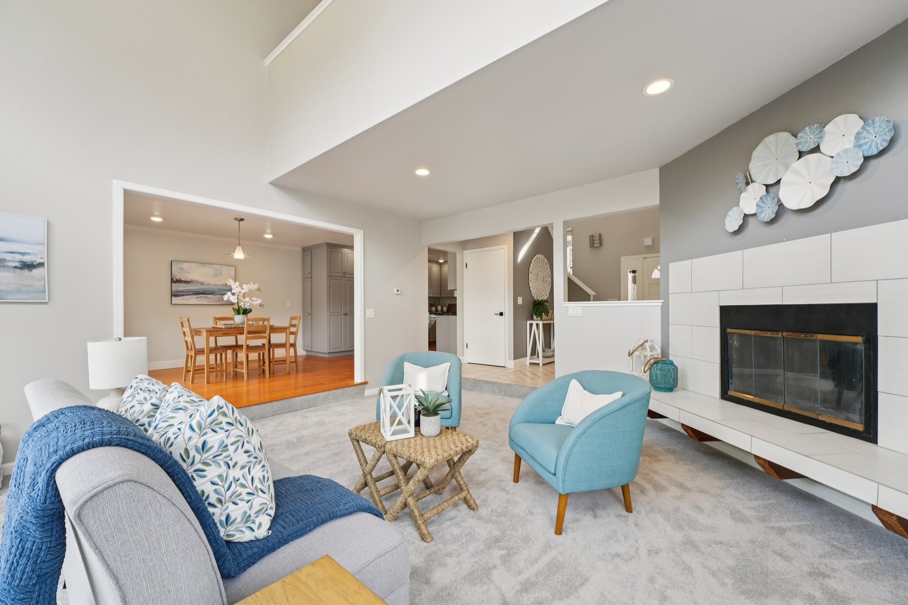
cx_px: 454
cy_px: 302
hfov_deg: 104.3
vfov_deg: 81.2
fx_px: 353
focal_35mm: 14
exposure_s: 1/80
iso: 640
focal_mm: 14
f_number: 8
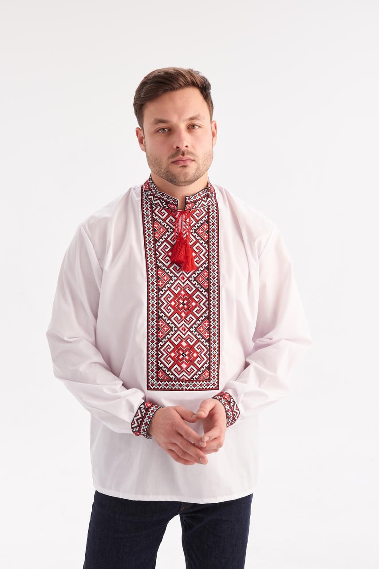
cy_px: 284
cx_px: 190
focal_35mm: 58
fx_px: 915
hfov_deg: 23.4
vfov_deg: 34.5
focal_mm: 58
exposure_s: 1/125
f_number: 9
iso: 200
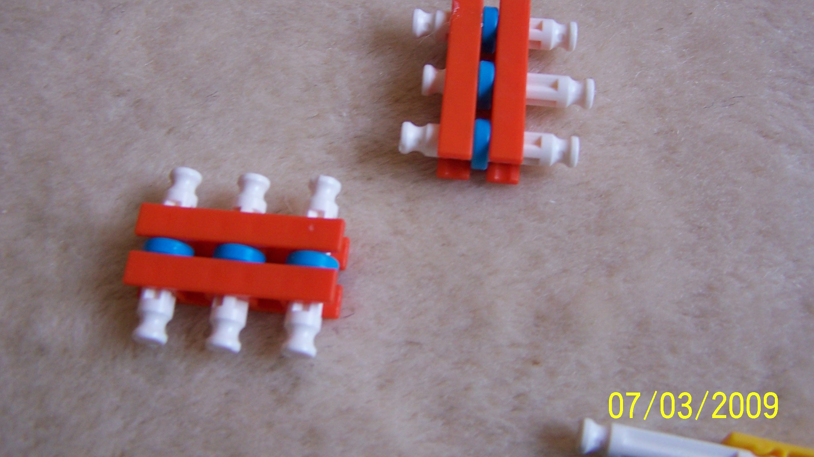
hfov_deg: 48.4
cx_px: 413
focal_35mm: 42
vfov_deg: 28.2
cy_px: 173
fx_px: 906
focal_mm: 6.3
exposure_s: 1/30
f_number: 2.8
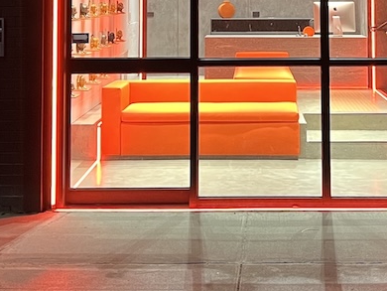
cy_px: -36
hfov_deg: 24.3
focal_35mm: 80
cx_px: 250
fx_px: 895
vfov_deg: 17.8
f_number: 1.5
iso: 500
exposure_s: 1/57
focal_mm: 5.7
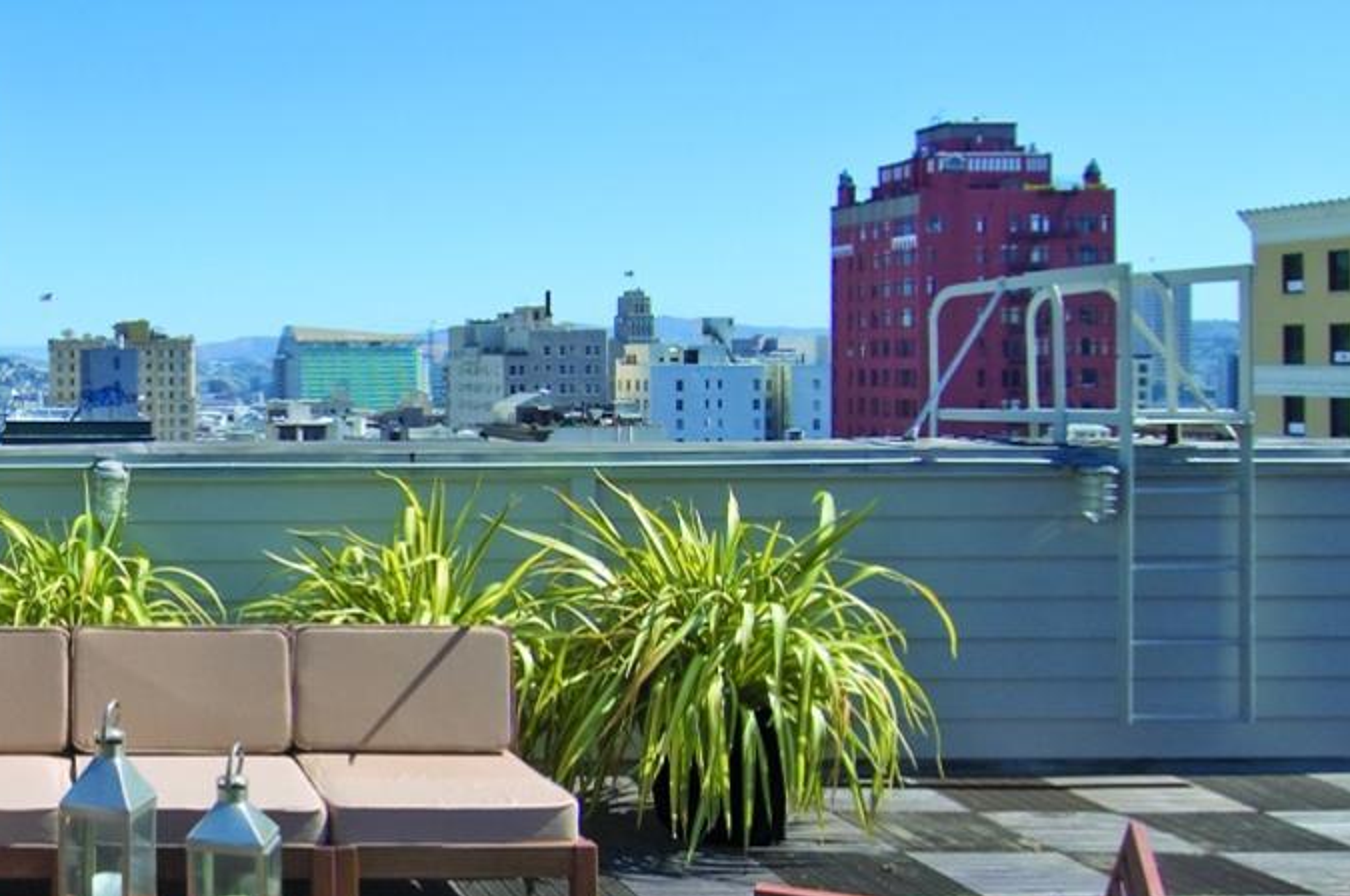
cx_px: -90
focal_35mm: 40
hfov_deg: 40.4
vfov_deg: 32.3
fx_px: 1498
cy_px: 738
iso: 200
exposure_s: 1/320
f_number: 9
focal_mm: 12
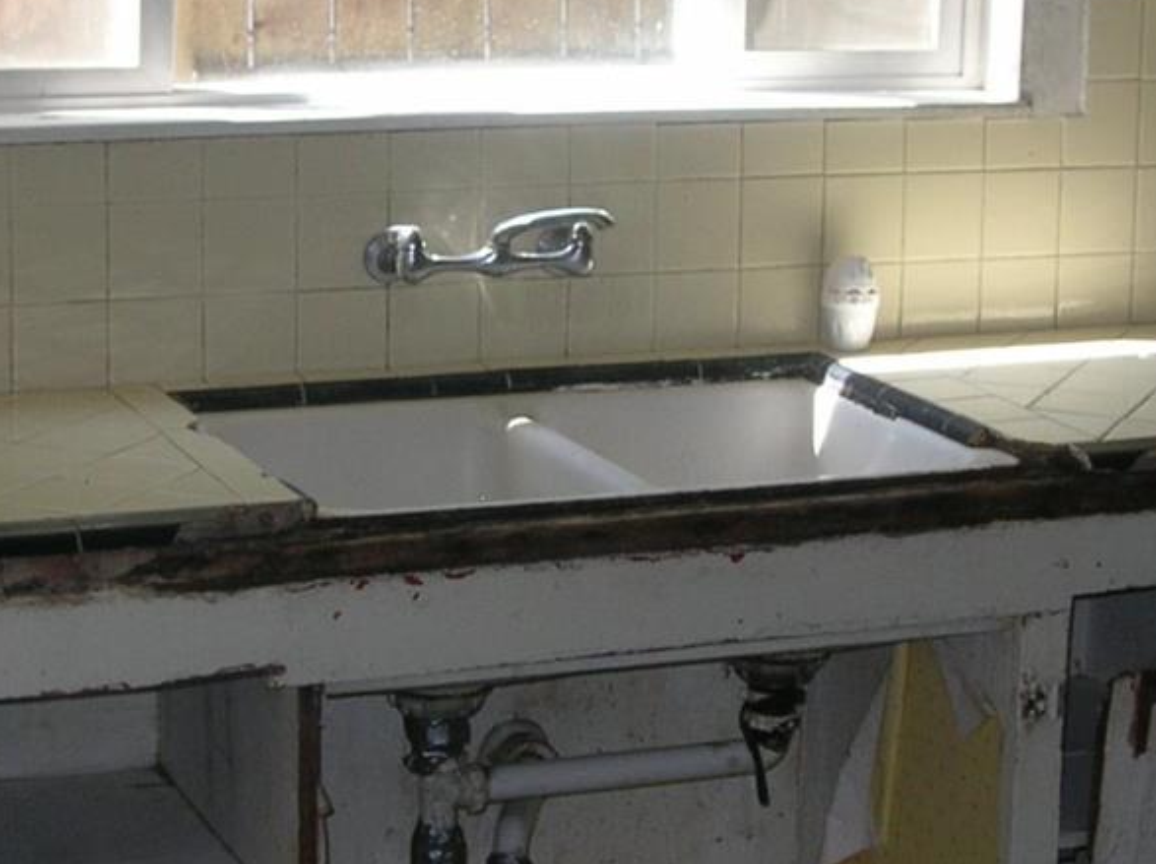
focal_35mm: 92
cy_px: 334
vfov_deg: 16.0
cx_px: 551
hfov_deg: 21.3
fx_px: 3069
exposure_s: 1/59.8
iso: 50
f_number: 2.7
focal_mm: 6
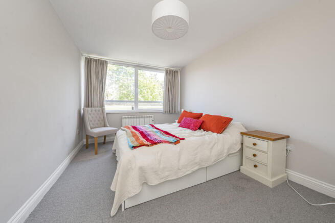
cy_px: 112
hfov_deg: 112.6
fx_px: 112
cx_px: 168
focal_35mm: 12
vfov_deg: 90.0
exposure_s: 1/20
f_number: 9
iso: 320
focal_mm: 12
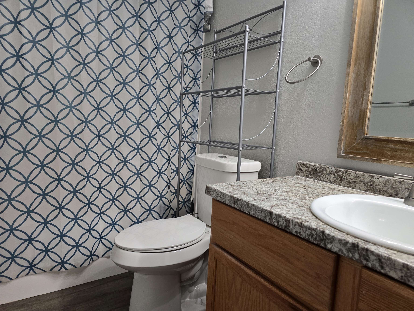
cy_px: 156
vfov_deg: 58.9
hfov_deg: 73.9
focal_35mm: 23
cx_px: 207
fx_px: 275
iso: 400
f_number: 1.7
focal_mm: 6.3
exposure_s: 1/120
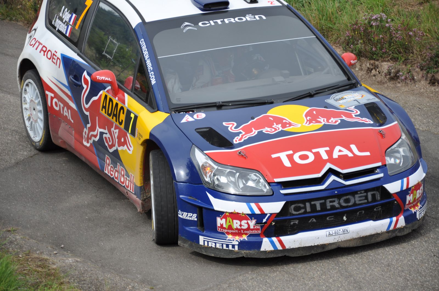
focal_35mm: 158
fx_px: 1918
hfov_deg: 13.1
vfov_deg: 8.7
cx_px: 220
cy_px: 146
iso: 200
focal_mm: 105
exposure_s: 1/500
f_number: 5.6
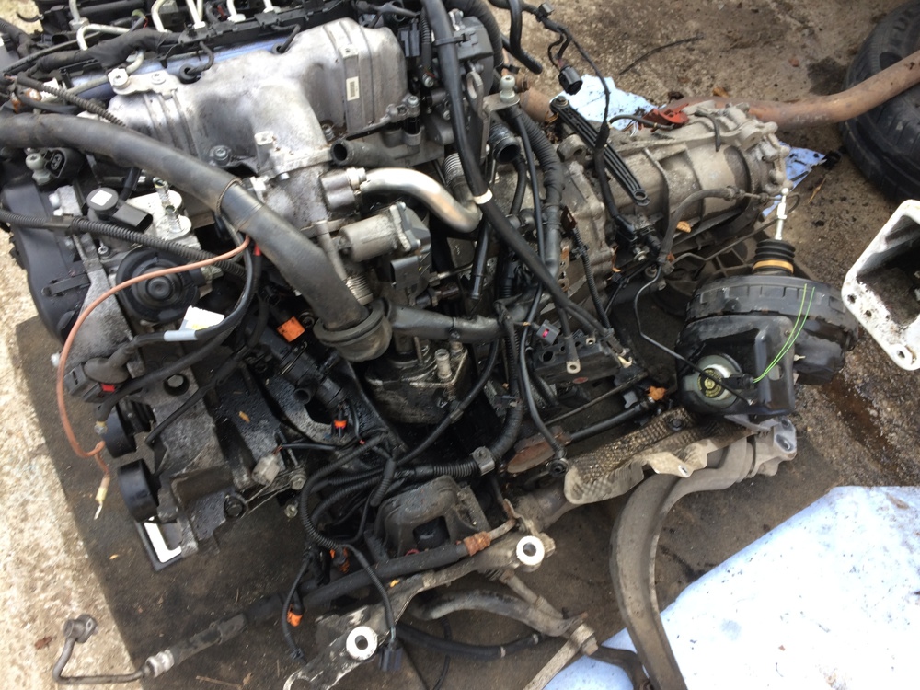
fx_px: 771
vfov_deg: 48.2
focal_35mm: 29
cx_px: 460
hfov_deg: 61.7
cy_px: 345
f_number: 2.2
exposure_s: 1/100
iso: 32
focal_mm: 4.15
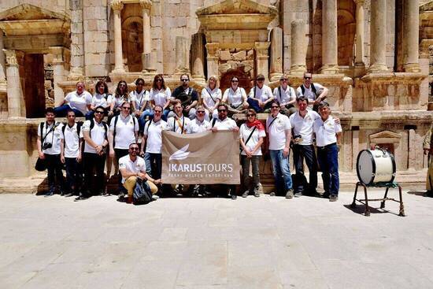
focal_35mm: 24
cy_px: 144
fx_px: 289
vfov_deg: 53.2
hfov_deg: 73.7
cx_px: 216
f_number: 22
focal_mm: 24
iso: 100
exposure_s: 1/60
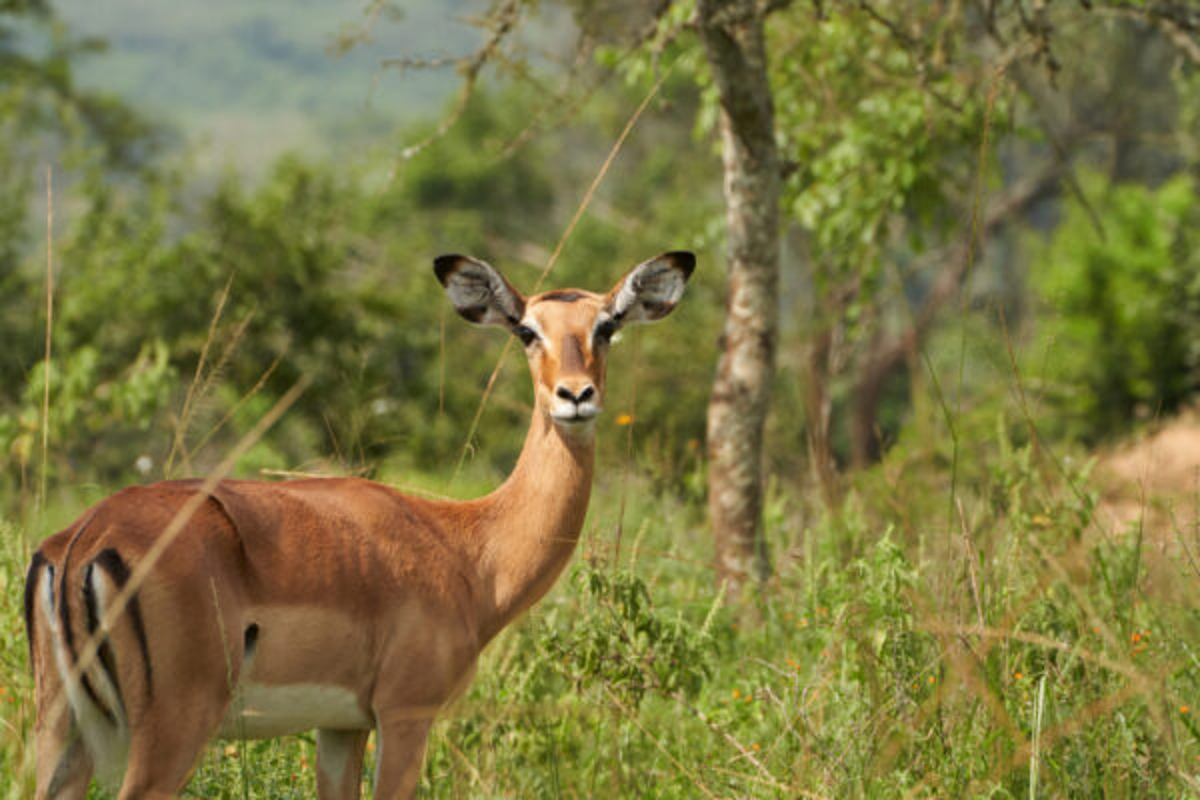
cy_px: 400
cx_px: 600
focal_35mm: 470
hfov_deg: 4.4
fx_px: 15665
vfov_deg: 2.9
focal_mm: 470
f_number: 18
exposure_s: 1/400
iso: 1600
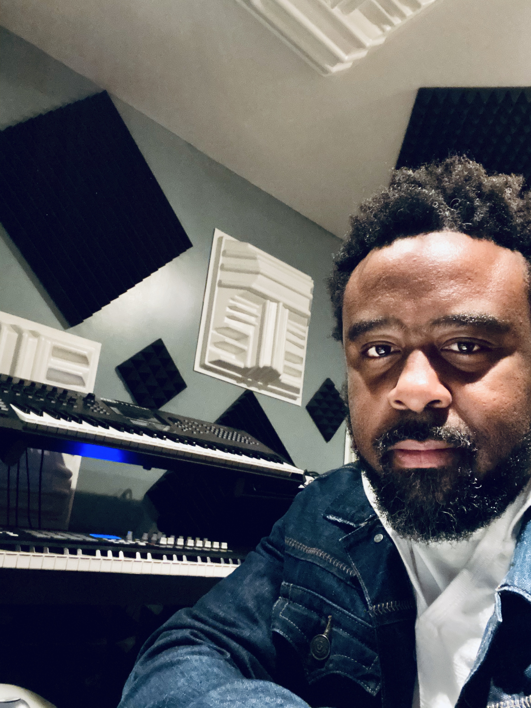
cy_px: 354
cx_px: 266
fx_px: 614
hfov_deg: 46.8
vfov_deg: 60.0
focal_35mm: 30
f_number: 2.2
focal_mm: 2.71
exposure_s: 1/15
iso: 1250
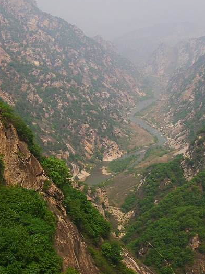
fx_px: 458
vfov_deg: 32.8
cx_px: 125
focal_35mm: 58
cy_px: 77
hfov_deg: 25.2
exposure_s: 1/168
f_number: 7.6
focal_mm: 8
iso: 100
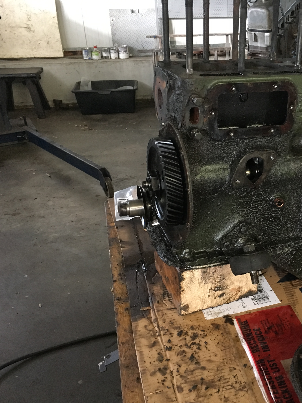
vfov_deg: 47.9
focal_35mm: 39
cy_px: 201
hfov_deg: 35.6
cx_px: 244
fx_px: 454
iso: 200
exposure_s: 1/17
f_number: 2.2
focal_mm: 4.15
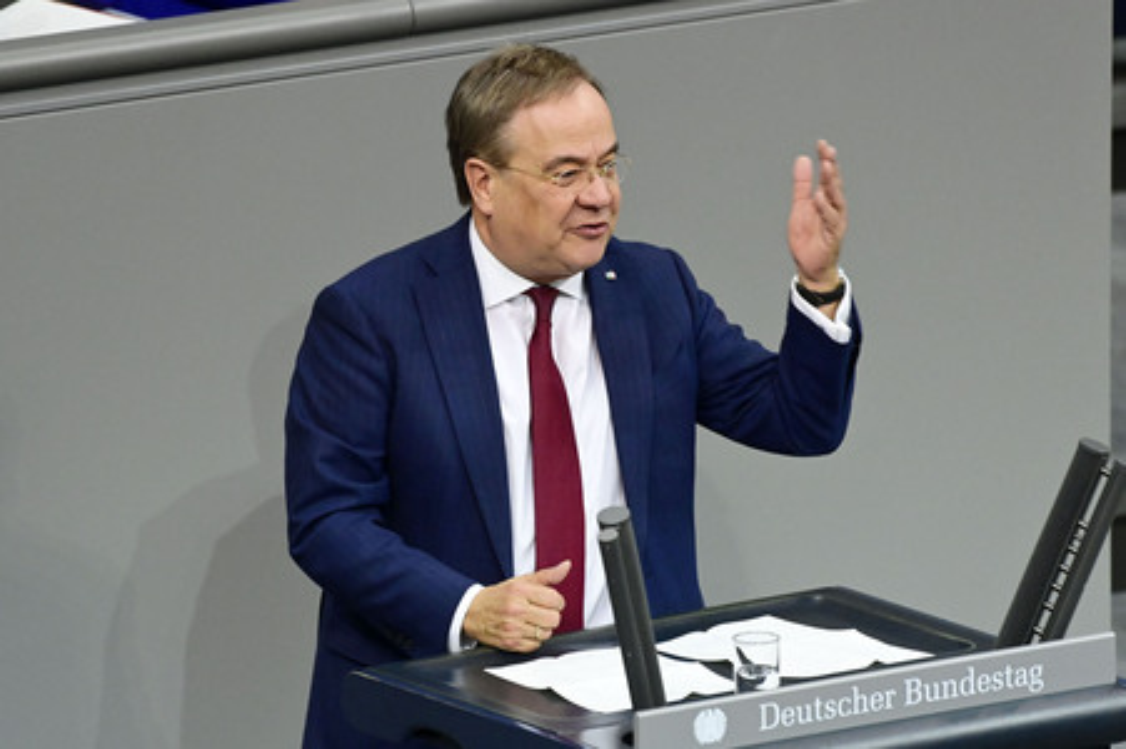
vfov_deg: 3.6
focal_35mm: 380
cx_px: 563
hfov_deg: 5.4
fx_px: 11877
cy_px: 374
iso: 10000
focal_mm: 380
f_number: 6.3
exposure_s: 1/320
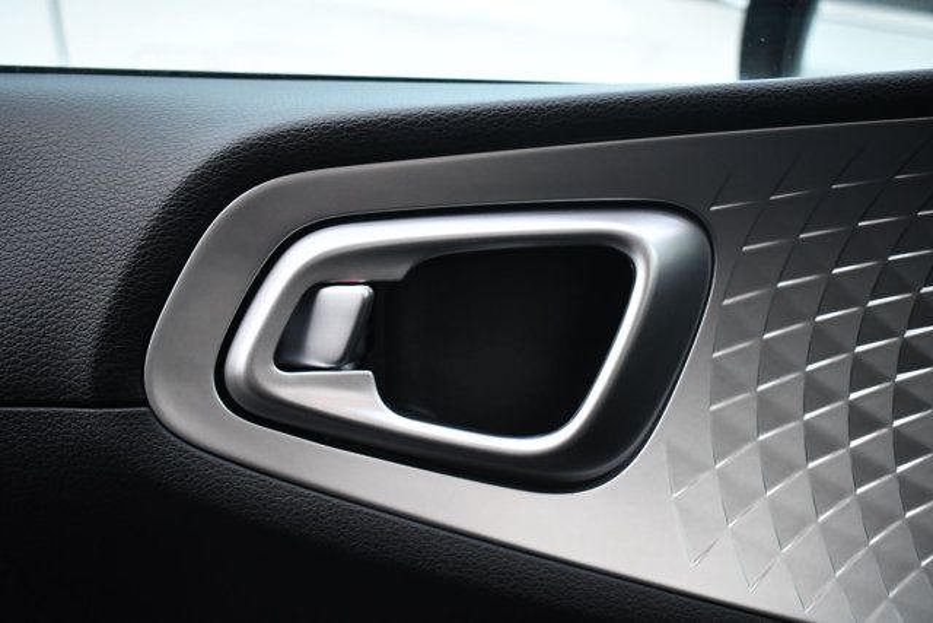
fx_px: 1244
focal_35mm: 48
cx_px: 466
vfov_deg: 28.1
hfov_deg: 41.1
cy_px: 312
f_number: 4.5
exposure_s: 1/125
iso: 1800
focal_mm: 32
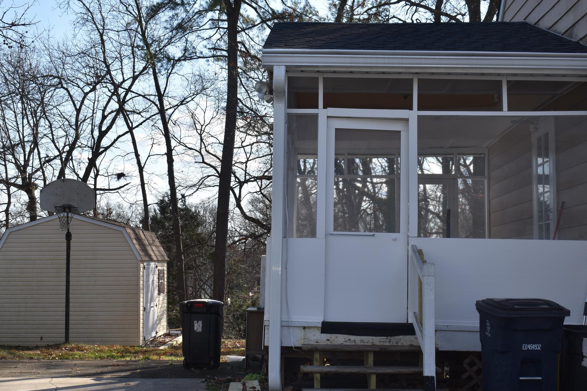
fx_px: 831
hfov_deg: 38.9
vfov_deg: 26.5
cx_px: 294
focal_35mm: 51
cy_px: 213
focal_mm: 30
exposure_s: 1/200
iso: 100
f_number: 10
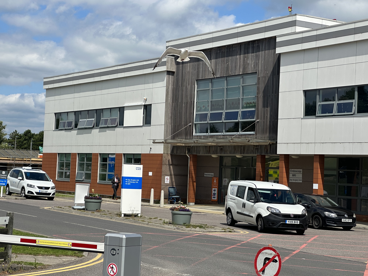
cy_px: 138
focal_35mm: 77
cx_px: 184
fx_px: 819
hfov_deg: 25.3
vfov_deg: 19.1
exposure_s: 1/1119
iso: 32
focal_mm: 9
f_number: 2.8
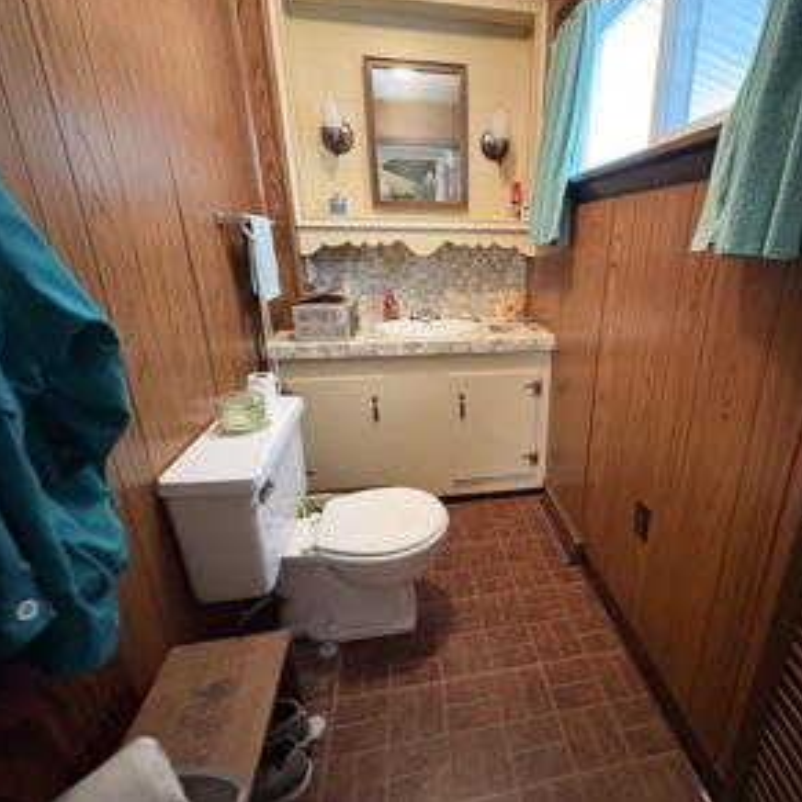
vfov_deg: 84.0
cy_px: 394
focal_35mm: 17
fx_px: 446
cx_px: 493
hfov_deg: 82.6
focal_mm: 2.22
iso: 800
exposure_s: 1/40
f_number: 2.2
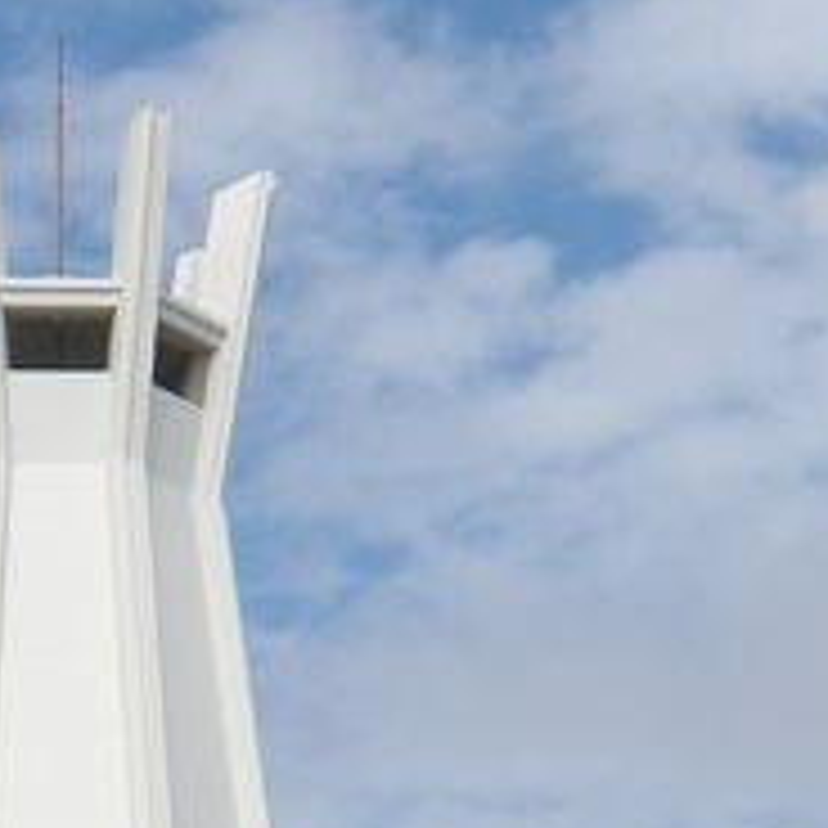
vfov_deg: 7.6
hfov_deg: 7.6
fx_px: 6197
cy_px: 968
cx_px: 189
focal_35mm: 229
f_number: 4.2
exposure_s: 1/797
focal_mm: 9.2
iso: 64
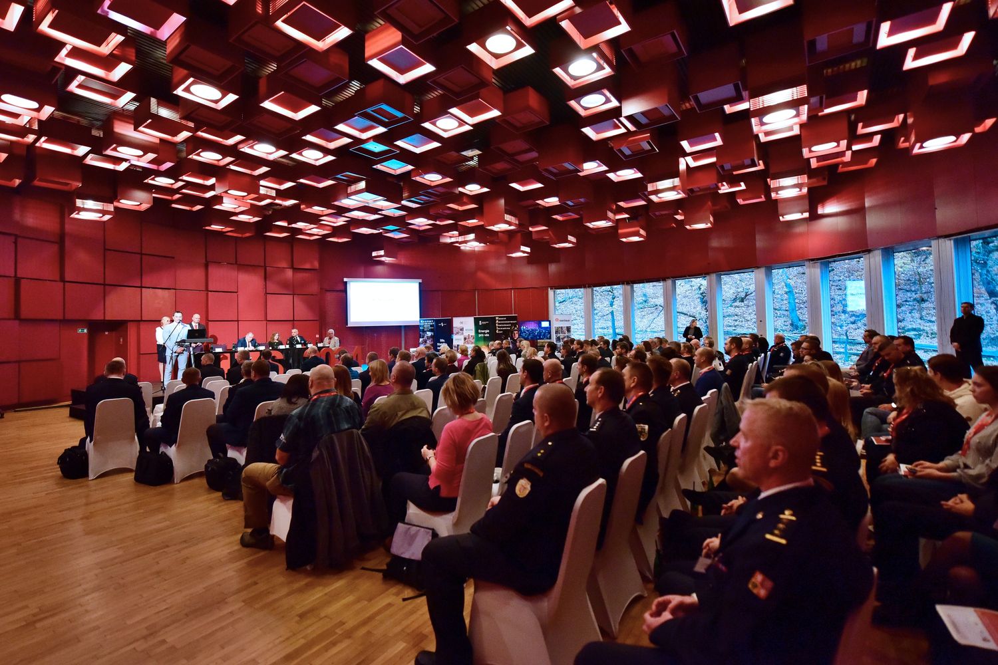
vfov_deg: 73.7
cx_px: 499
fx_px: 444
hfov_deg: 96.7
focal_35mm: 16
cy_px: 332
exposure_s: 1/160
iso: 5000
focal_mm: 16
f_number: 3.2
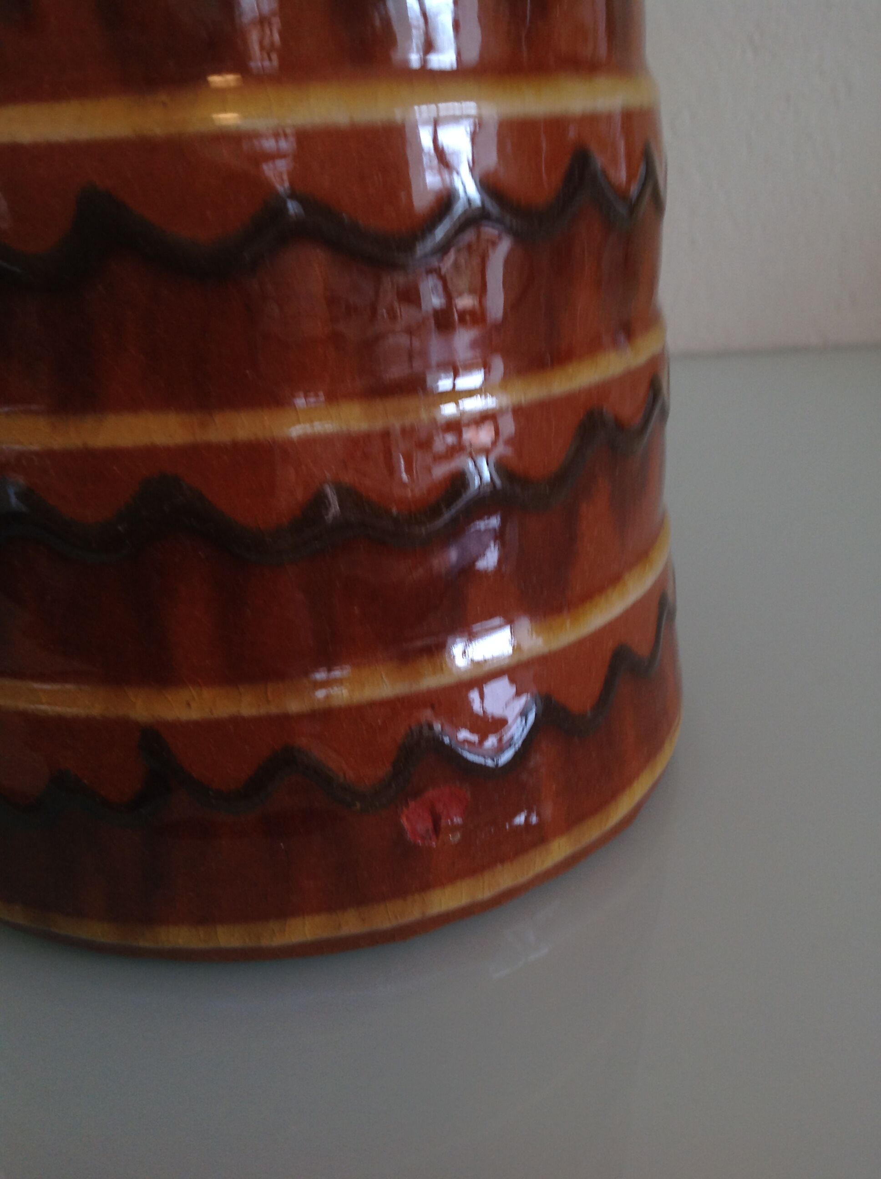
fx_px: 1191
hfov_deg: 40.6
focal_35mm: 35
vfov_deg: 52.7
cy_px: 590
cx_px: 440
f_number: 2.4
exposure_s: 1/15
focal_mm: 4.28
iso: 64
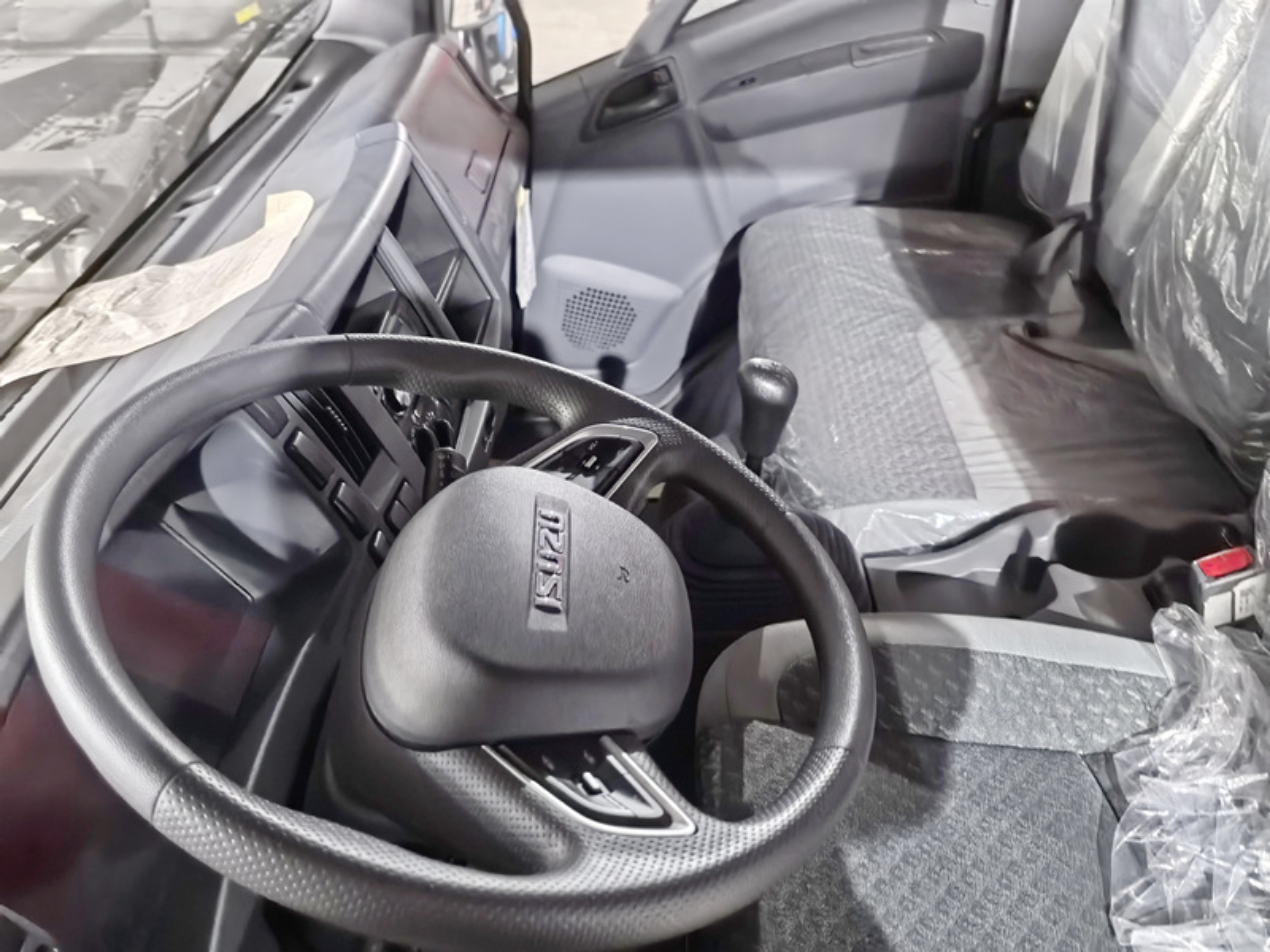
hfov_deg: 61.7
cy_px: 476
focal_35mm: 29
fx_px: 1064
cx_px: 635
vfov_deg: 48.2
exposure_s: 1/25
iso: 1250
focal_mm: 5.75
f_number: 1.4
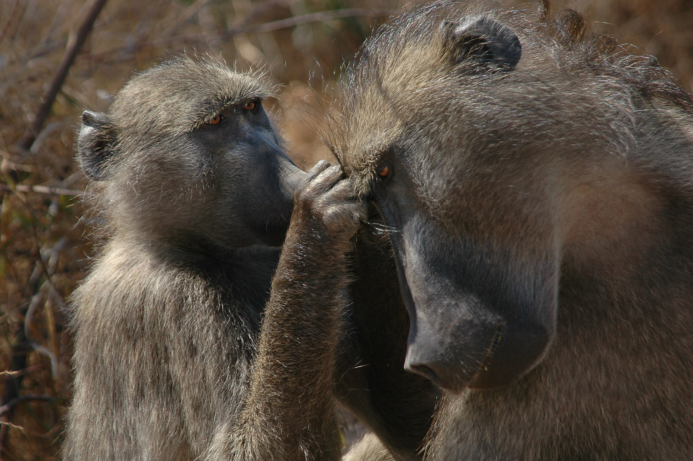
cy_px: 230
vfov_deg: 7.6
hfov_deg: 11.4
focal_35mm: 180
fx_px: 3462
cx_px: 346
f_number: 5.6
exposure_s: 1/500
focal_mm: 120
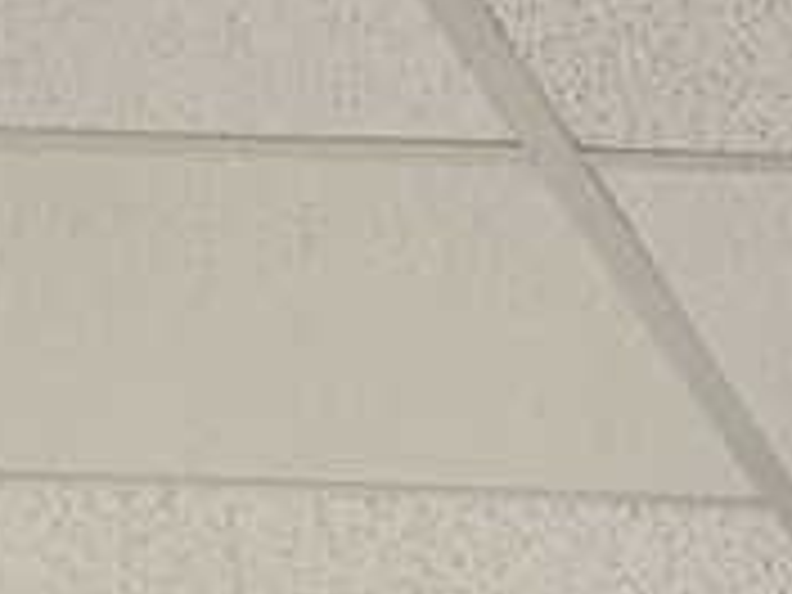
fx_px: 3455
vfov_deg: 8.8
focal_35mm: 151
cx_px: 1192
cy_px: 1462
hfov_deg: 12.4
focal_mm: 5.7
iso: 125
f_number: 1.5
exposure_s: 1/60
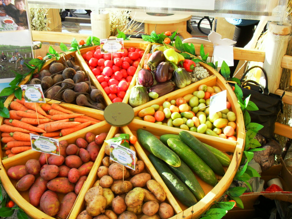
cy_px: 124
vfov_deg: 35.9
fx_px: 337
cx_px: 146
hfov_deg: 46.8
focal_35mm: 40
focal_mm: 6.3
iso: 100
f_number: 3.2
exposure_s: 1/180
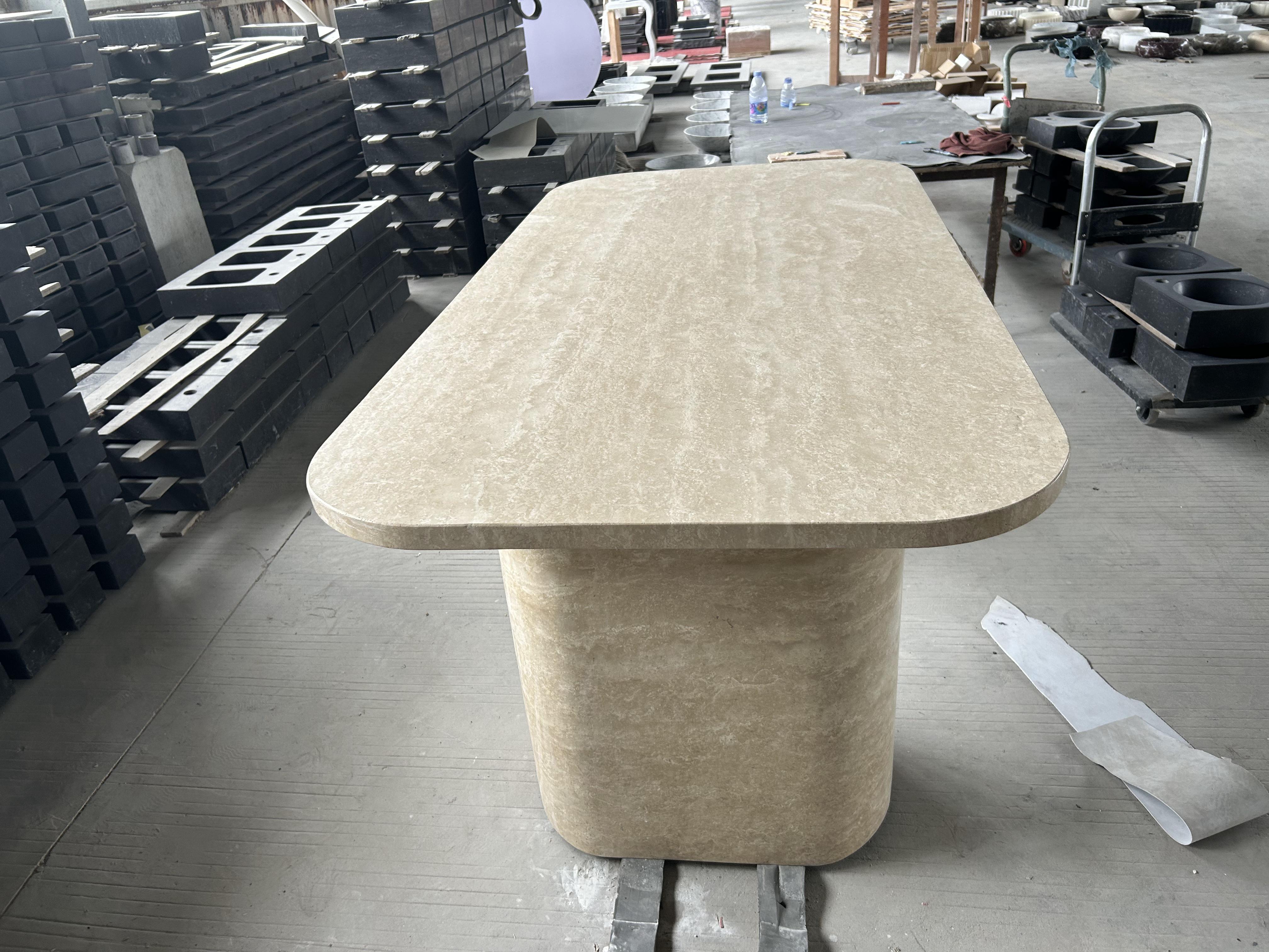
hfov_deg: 67.3
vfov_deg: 53.1
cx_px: 634
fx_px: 953
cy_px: 476
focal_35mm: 26
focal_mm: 5.7
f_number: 1.5
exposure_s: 1/121
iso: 80
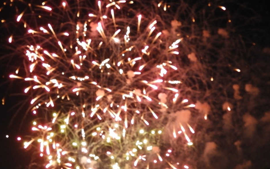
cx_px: 122
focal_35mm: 114
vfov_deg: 11.5
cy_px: 92
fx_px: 839
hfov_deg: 18.3
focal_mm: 12.5
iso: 720
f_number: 4.5
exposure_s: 1/8
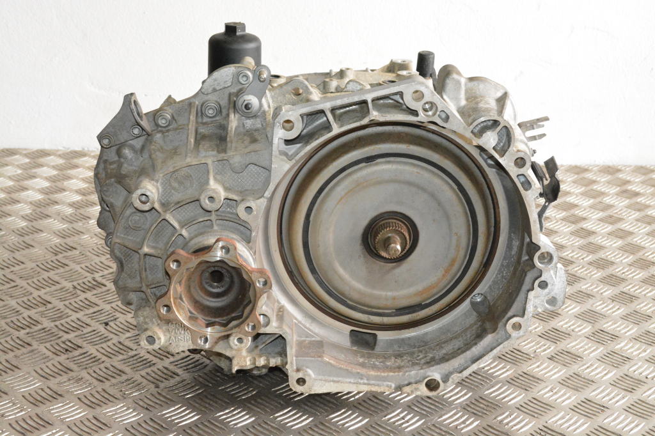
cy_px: 218
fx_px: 1091
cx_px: 328
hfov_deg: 33.4
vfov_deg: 22.6
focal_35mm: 60
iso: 6400
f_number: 8
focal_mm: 40
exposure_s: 1/125
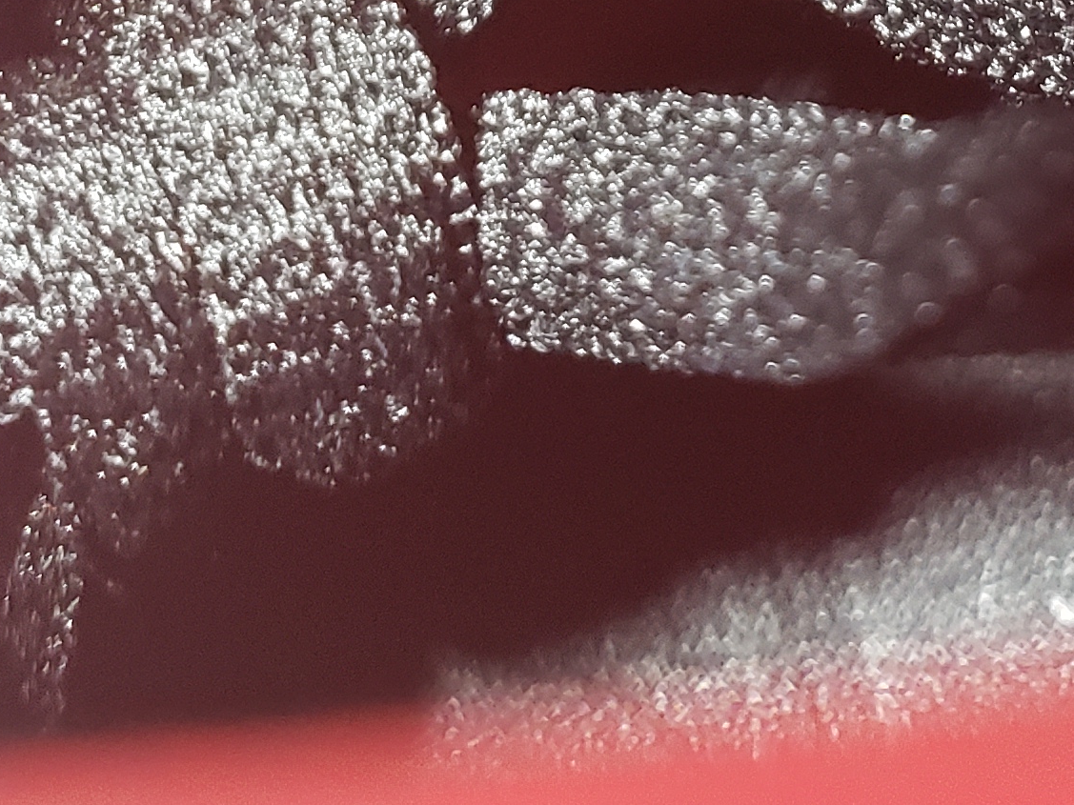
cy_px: -534
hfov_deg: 21.1
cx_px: 659
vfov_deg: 14.4
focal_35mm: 93
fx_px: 2885
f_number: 2.4
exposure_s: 1/25
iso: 320
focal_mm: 4.3
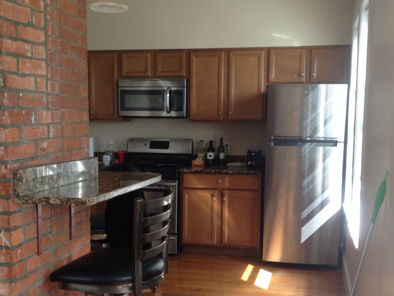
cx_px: 217
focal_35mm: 48
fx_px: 546
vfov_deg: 30.2
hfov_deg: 39.6
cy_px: 178
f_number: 2.4
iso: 100
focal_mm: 4.28
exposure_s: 1/120
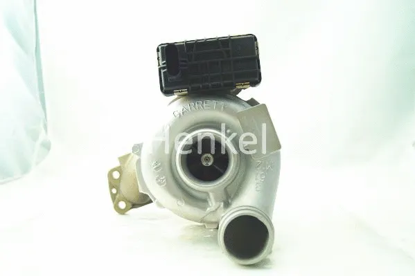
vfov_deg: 34.2
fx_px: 449
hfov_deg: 49.6
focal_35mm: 39
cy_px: 138
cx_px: 208
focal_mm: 26
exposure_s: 1/160
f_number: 4.5
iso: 160
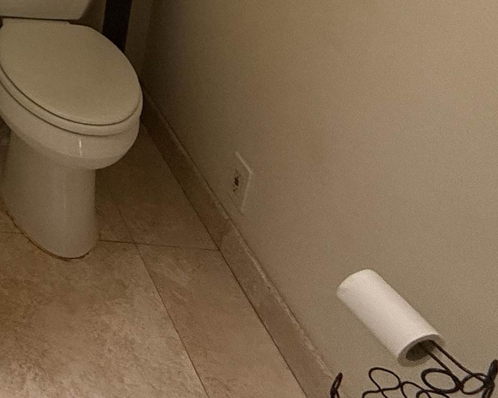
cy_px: -120
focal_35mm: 45
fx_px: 663
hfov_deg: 28.8
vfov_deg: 27.8
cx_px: -224
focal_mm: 2.22
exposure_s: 1/99
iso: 200
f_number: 2.2
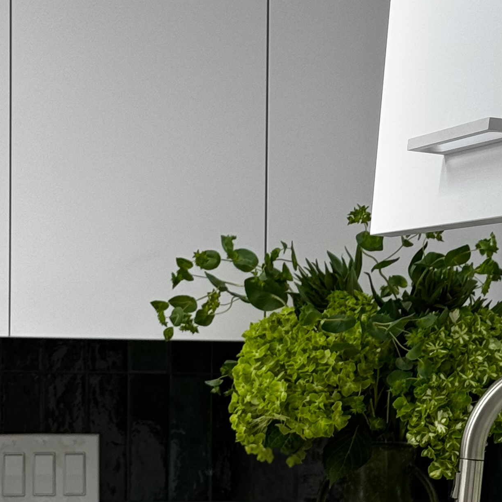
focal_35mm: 139
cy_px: 434
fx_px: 2281
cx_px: 399
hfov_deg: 12.5
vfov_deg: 12.5
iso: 64
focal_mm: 6.76
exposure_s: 1/121
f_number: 1.78
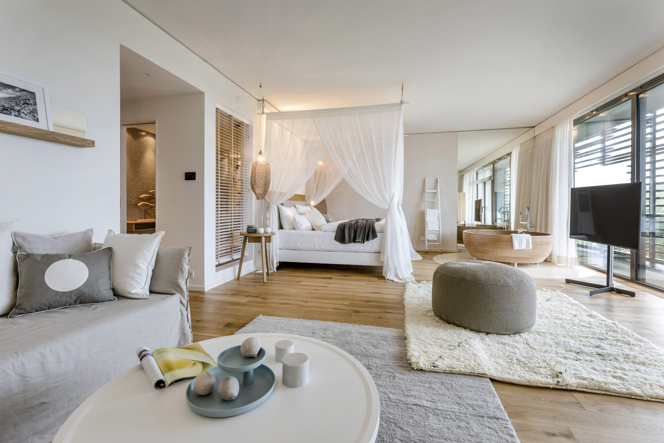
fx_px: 295
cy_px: 222
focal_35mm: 16
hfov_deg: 96.7
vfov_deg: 73.8
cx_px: 332
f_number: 13
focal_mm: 16
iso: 160
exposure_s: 1/4
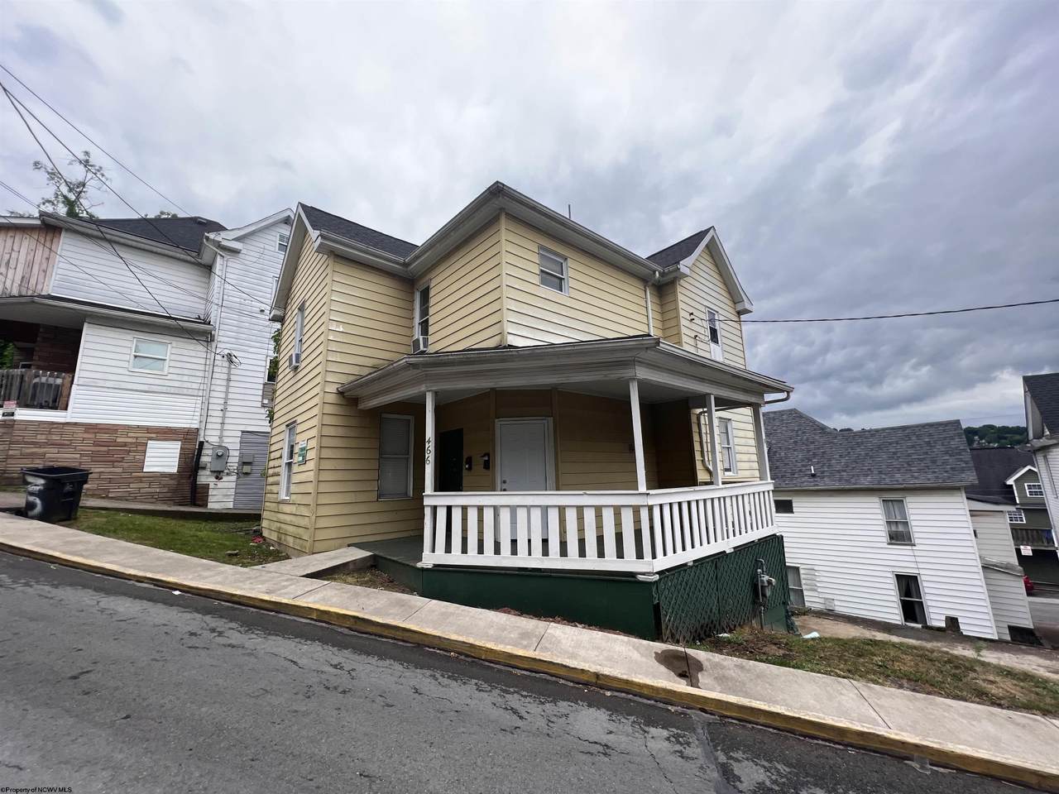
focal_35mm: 13
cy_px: 397
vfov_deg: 89.9
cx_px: 530
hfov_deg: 106.2
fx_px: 398
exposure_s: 1/779
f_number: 1.8
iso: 32
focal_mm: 1.57
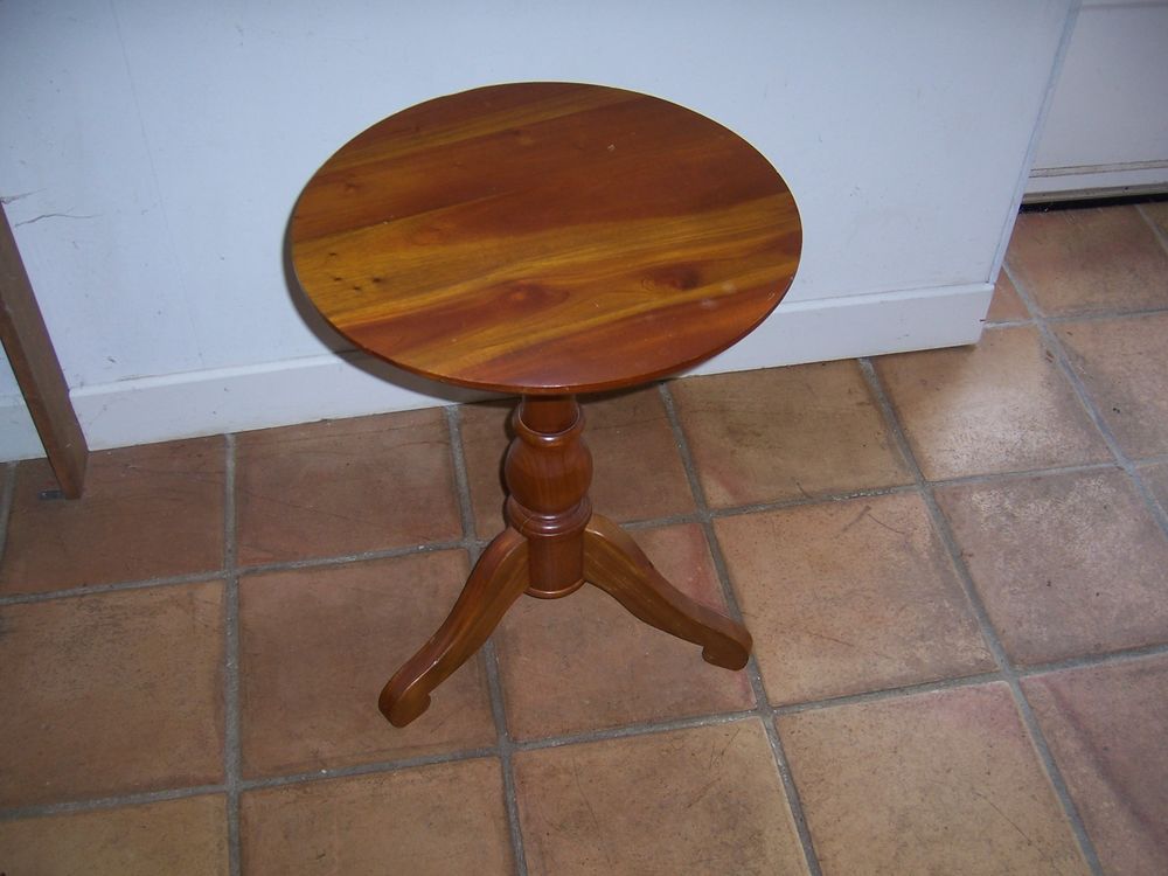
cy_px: 438
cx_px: 584
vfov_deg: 39.7
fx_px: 1215
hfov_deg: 51.4
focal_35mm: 36
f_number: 2.8
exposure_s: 1/60
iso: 80
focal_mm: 6.2
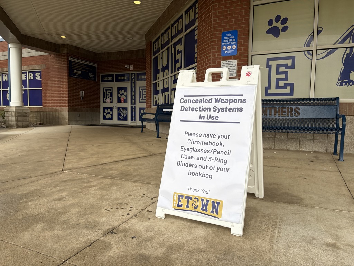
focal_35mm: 26
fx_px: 266
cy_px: 133
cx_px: 177
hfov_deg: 67.3
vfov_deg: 53.1
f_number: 1.6
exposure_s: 1/527
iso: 50
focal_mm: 5.96
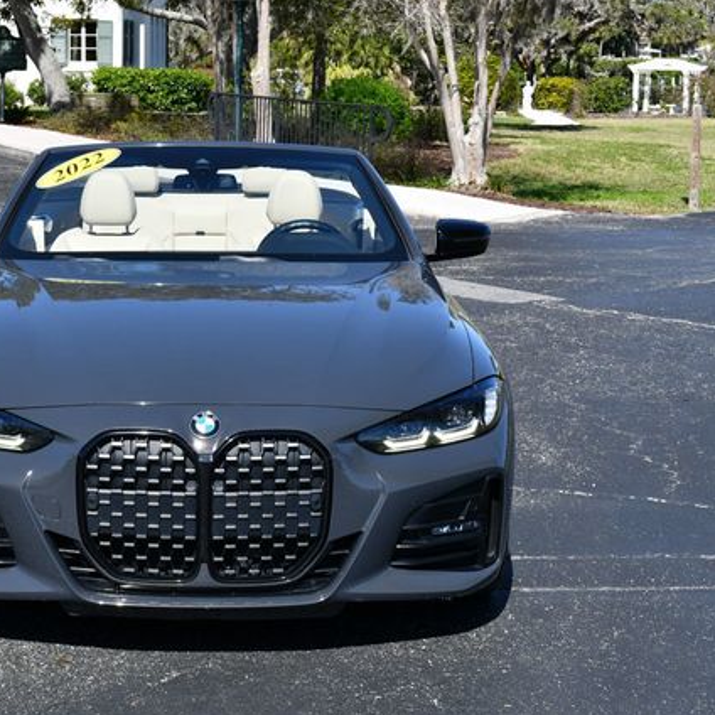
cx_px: 221
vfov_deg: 22.5
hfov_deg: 22.4
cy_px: 358
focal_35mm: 77
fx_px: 1799
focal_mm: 30
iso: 110
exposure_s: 1/250
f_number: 8
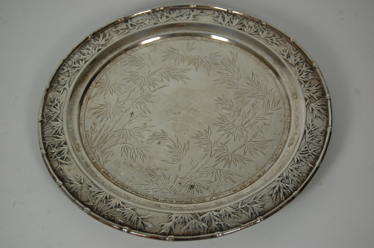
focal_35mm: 69
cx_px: 187
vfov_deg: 19.7
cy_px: 124
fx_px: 716
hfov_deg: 29.3
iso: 400
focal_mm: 46
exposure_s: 1/125
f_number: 5.3
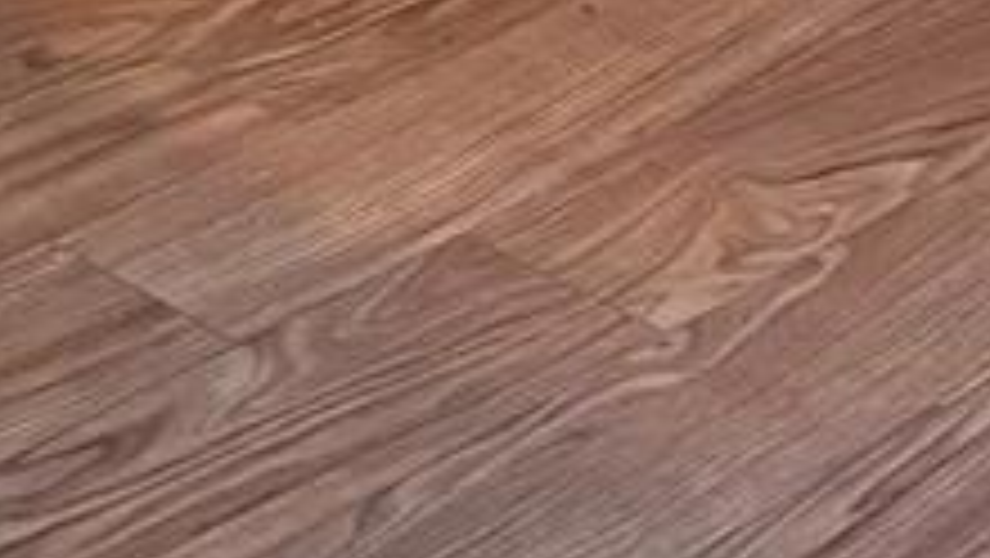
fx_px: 5200
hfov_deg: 10.7
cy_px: -1166
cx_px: -81
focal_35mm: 198
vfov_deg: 5.7
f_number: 1.6
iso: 400
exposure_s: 1/60
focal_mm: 5.96
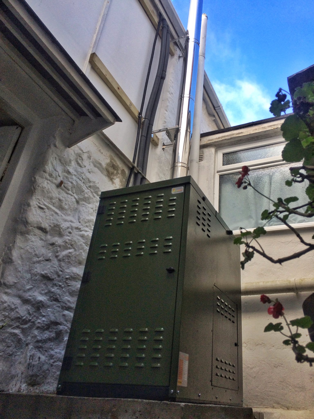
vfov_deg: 61.7
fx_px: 351
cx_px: 157
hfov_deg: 48.2
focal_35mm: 29
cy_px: 210
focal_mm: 4.15
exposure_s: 1/339
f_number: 2.2
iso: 32
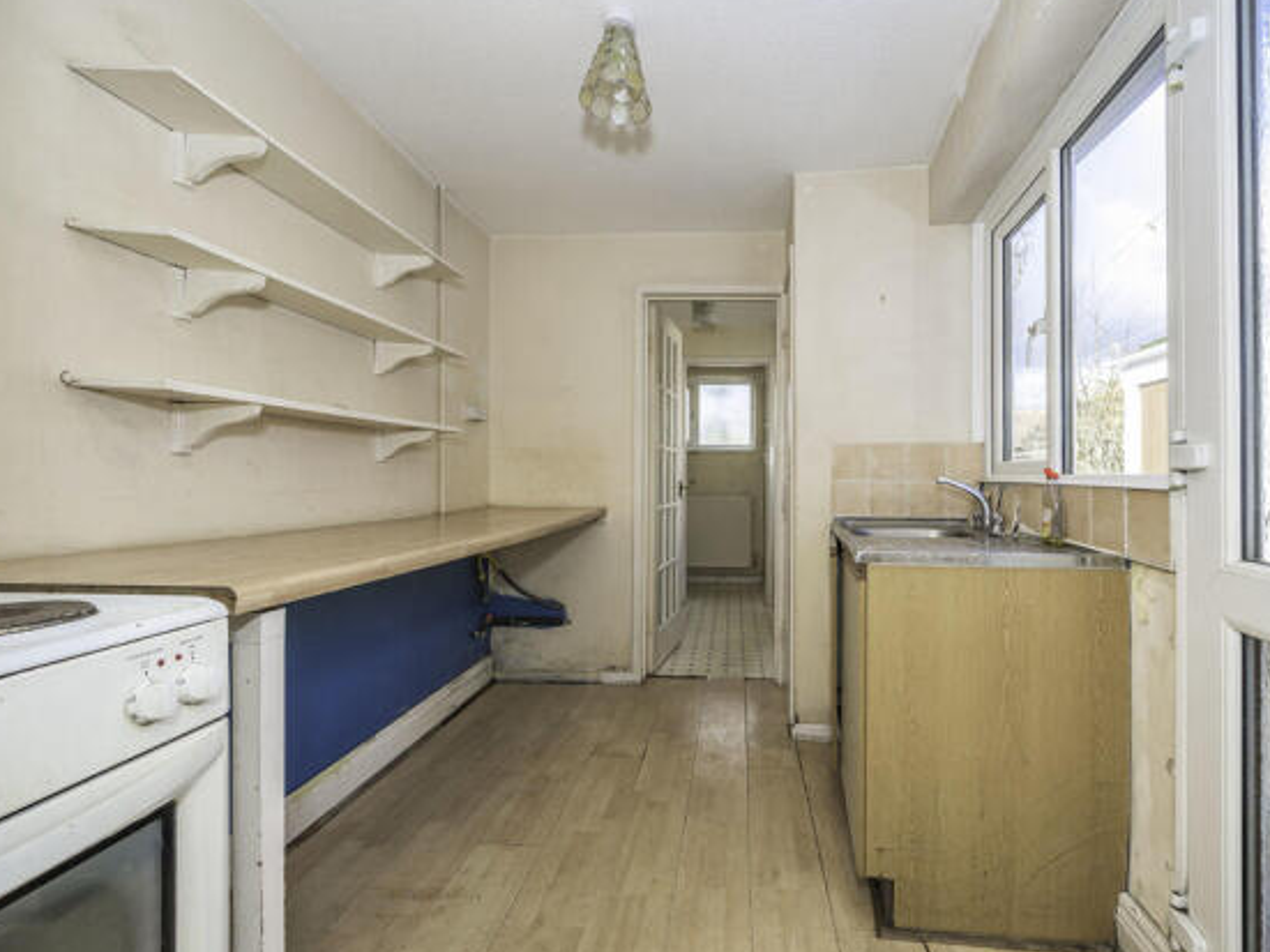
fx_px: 587
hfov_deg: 93.9
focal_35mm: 16
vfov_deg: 78.1
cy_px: 471
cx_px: 725
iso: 320
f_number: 6.3
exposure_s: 1/160
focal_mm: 14
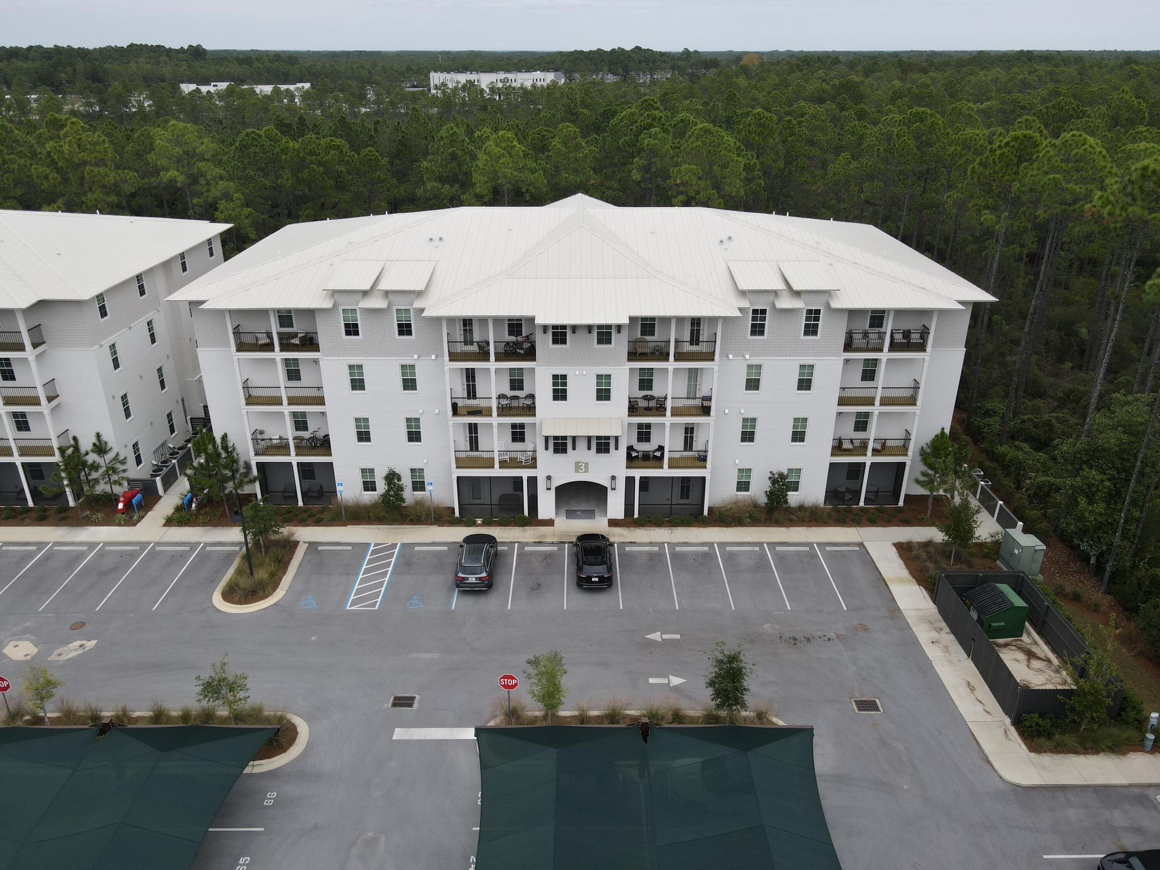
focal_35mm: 24
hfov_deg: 71.6
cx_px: 580
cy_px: 435
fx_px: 804
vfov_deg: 56.8
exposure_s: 1/350
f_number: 2.8
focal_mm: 4.5
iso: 100
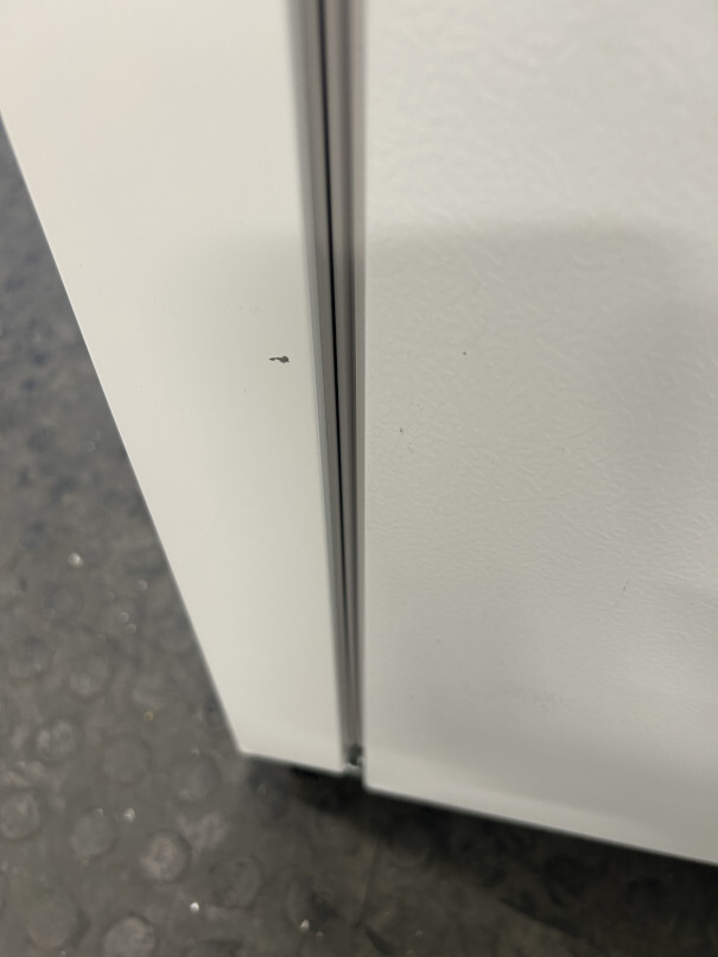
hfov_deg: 53.1
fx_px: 719
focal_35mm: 26
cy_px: 478
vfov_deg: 67.3
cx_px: 359
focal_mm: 5.7
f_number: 1.5
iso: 100
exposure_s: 1/50
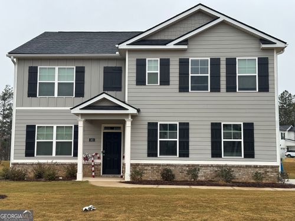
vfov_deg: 30.3
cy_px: 110
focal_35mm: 48
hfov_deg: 39.7
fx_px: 409
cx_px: 148
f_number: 1.78
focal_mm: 6.86
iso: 64
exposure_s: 1/121
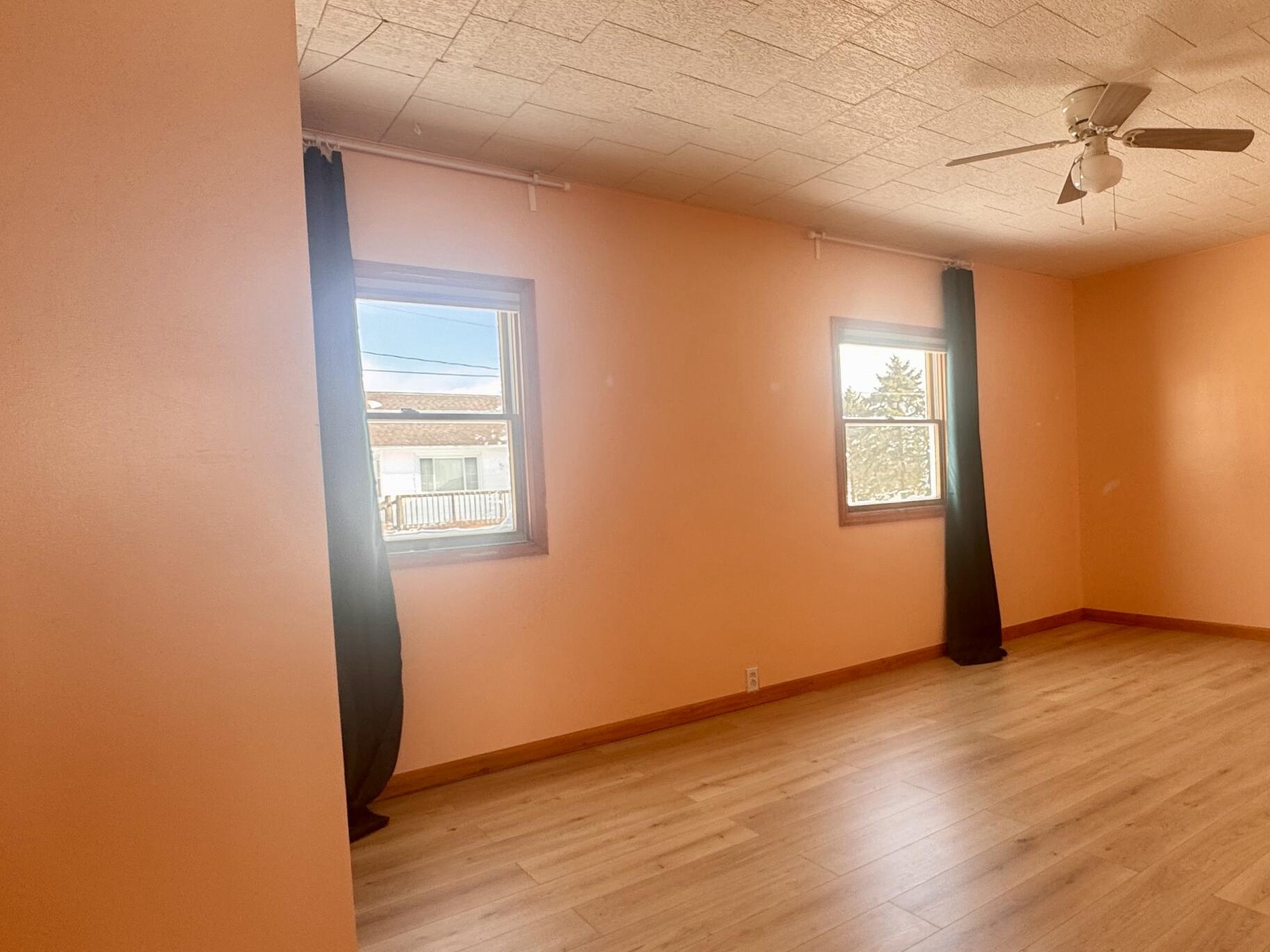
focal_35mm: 23
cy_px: 501
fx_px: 844
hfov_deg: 71.6
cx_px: 854
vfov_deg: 58.9
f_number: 2.2
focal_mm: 2.22
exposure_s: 1/99
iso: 50
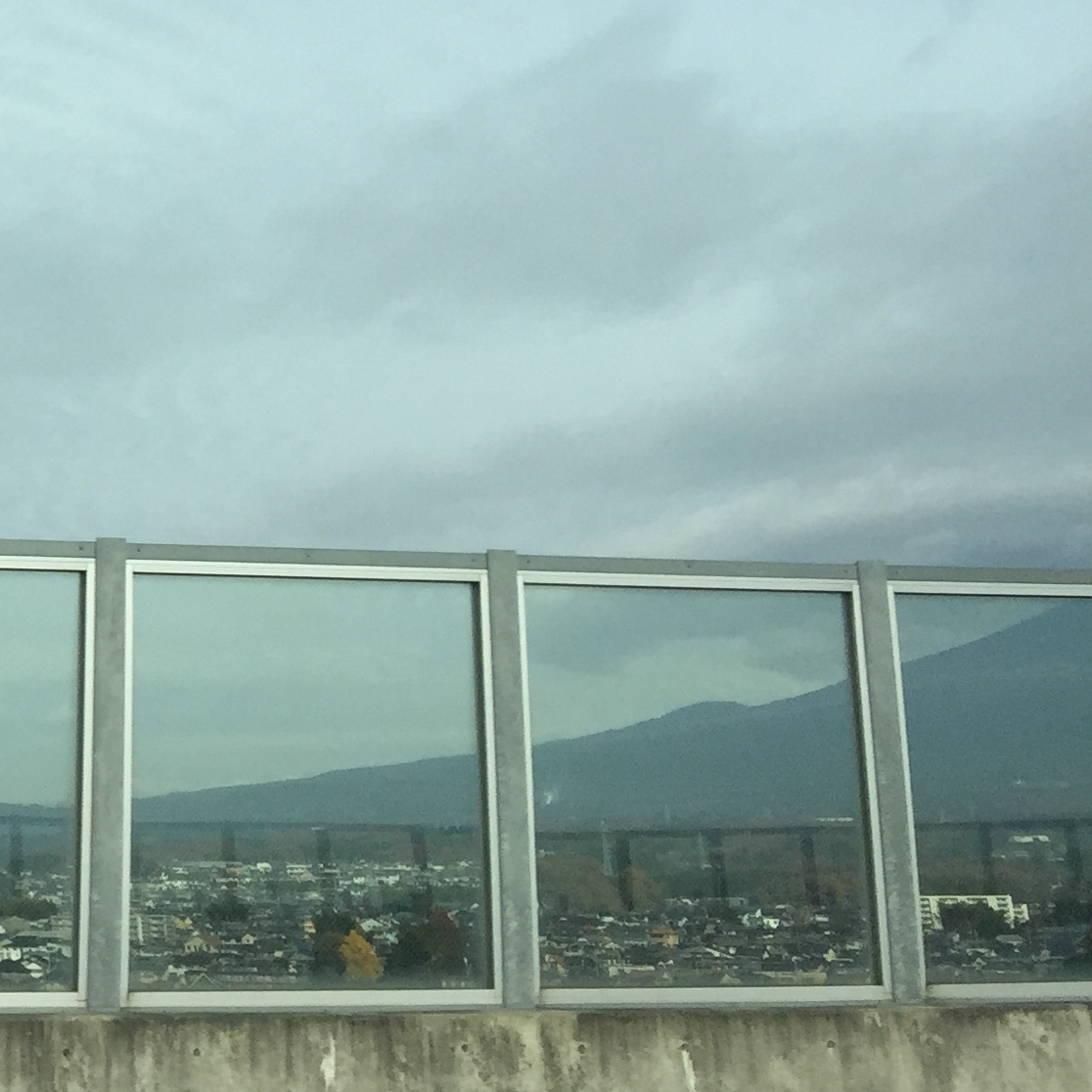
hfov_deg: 20.2
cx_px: -483
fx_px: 2677
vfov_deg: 22.0
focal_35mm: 75
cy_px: -71
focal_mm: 4.15
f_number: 2.2
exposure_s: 1/2825
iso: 32
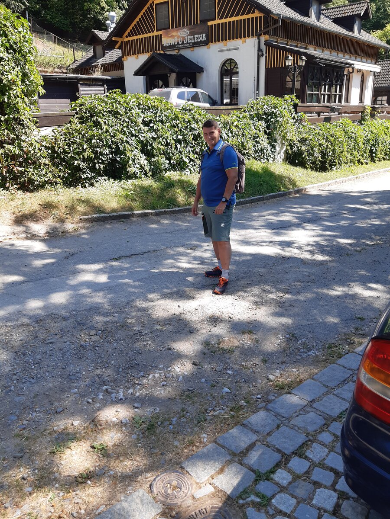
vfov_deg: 67.3
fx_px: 391
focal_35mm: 26
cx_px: 195
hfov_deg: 53.1
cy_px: 260
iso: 40
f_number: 1.7
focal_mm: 3.92
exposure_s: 1/428
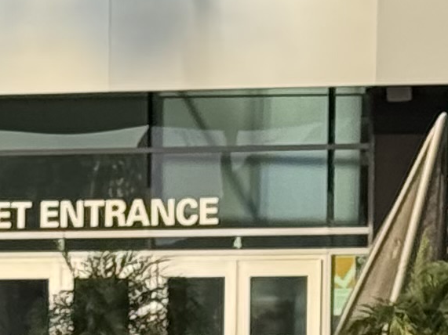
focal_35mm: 339
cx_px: -151
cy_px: 935
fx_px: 4386
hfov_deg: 5.8
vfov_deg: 4.3
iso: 64
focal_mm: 6.76
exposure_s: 1/1353
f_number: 1.78
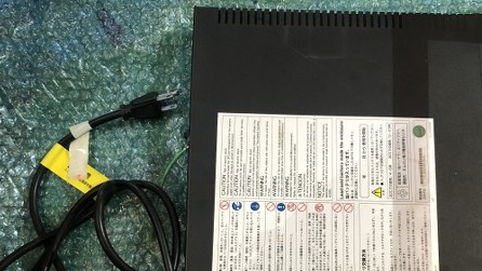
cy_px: 238
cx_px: 283
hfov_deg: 49.2
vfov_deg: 28.1
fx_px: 524
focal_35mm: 41
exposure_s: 1/13
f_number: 1.8
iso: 100
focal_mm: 4
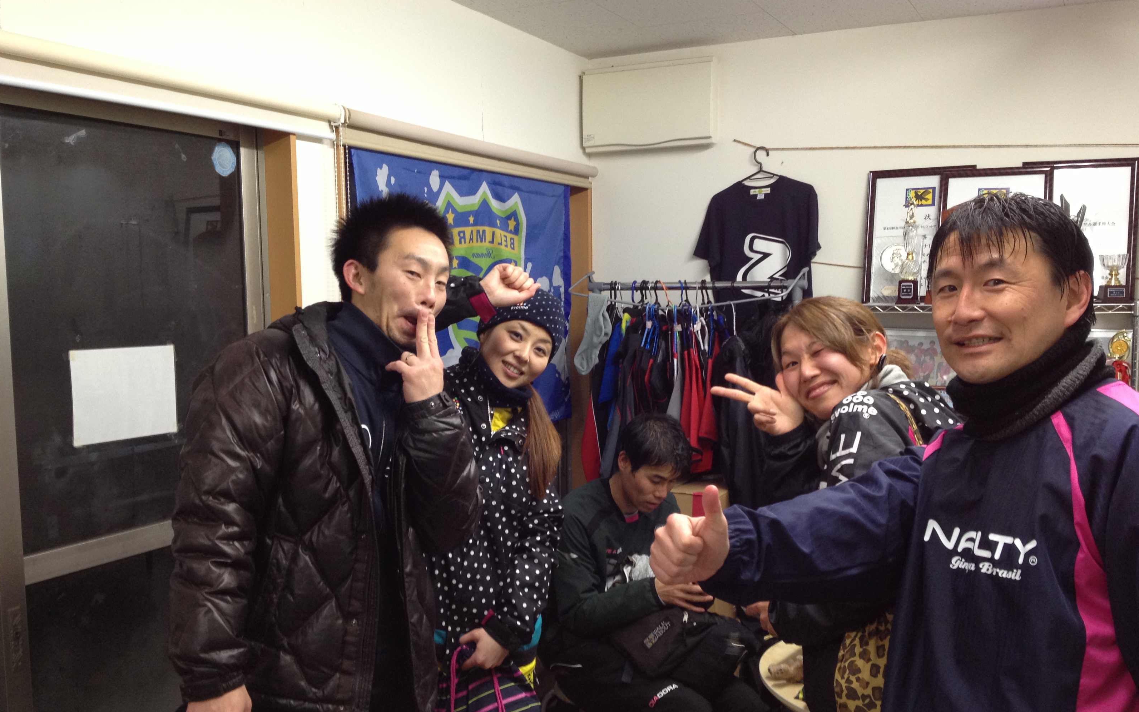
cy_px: 401
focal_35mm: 38
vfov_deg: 33.5
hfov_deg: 51.5
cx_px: 570
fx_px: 1180
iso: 100
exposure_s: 1/20
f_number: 2.4
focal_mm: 4.28
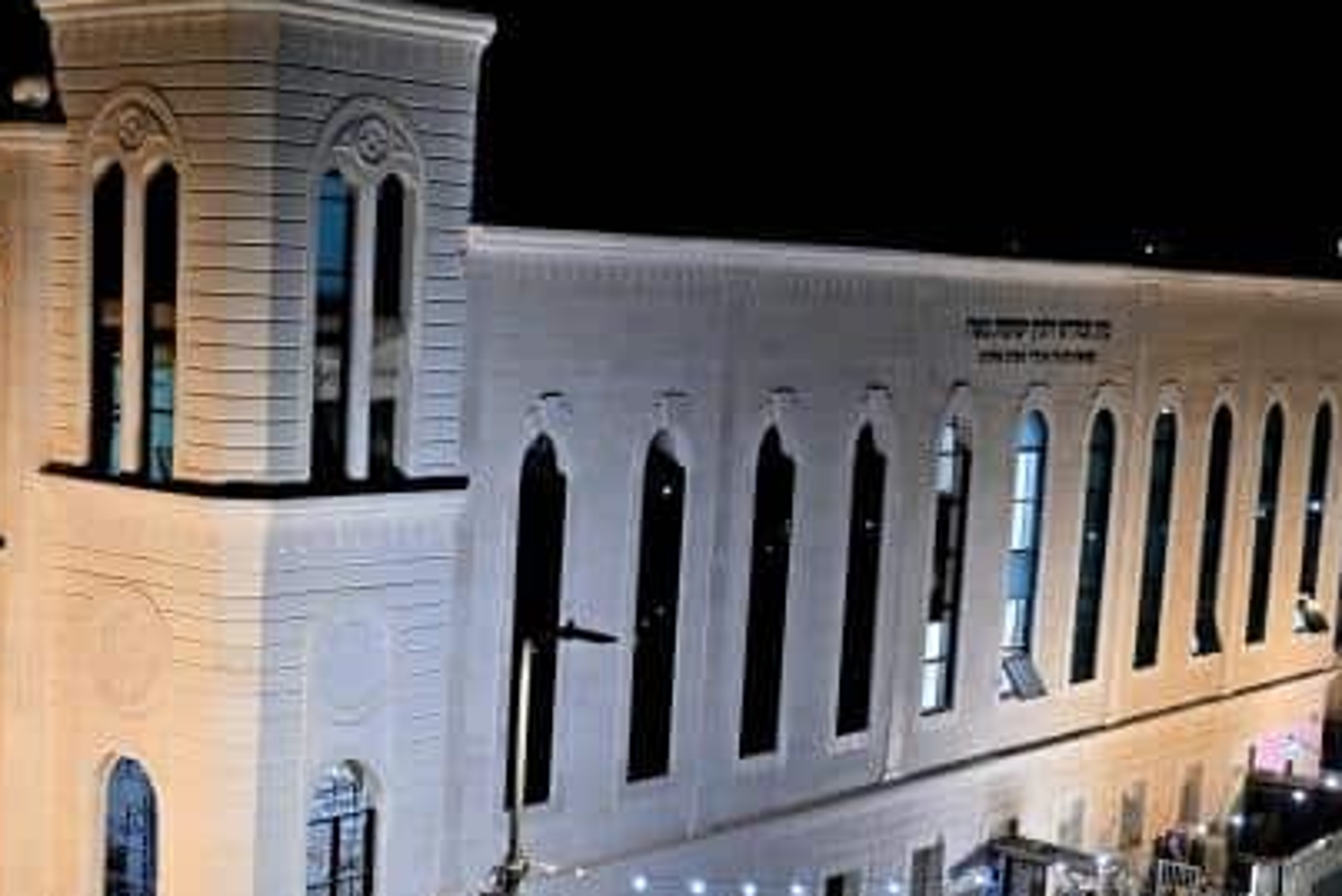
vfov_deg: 22.2
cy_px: 618
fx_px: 2275
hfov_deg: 32.6
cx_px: 440
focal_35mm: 61
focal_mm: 24
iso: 500
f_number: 4
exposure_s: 1/125
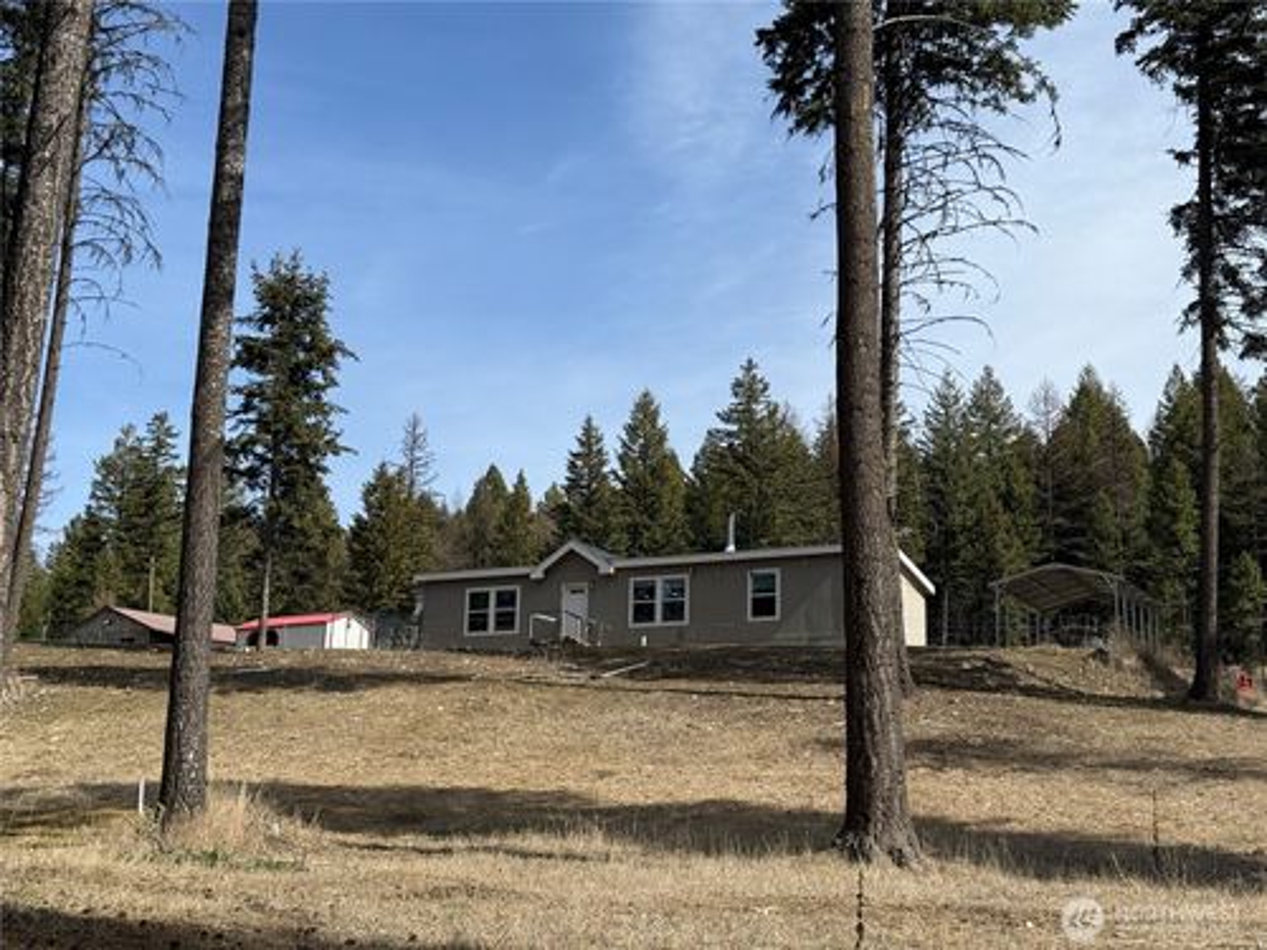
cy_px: 475
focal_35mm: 48
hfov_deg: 39.7
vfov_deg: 30.3
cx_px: 634
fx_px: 1757
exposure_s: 1/4587
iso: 64
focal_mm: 6.76
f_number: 1.78
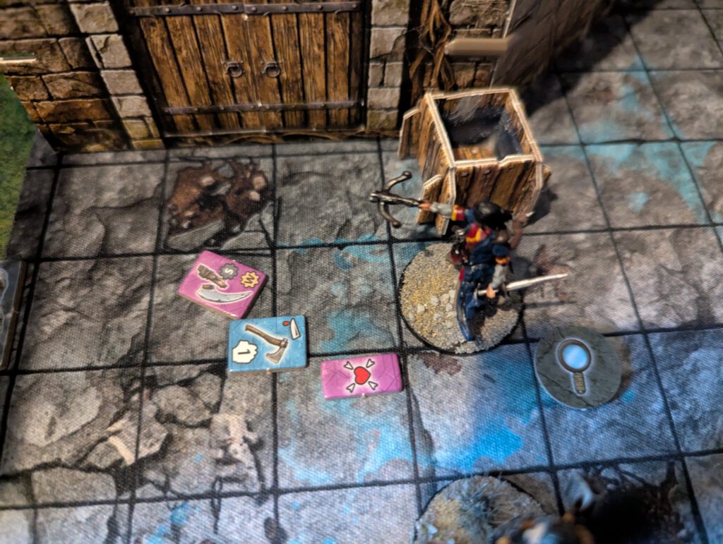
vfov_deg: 56.9
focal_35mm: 24
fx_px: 502
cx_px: 362
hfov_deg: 71.5
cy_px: 272
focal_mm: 6.81
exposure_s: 1/40.7
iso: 2731
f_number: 1.85
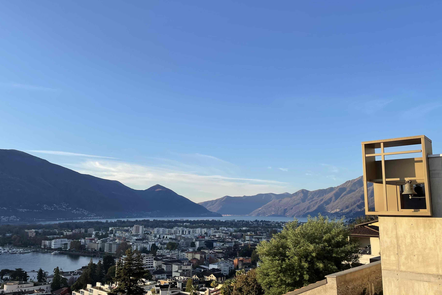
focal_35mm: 30
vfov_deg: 43.6
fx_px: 368
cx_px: 223
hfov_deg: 61.9
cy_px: 159
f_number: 1.6
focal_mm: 4.2
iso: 32
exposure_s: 1/1795
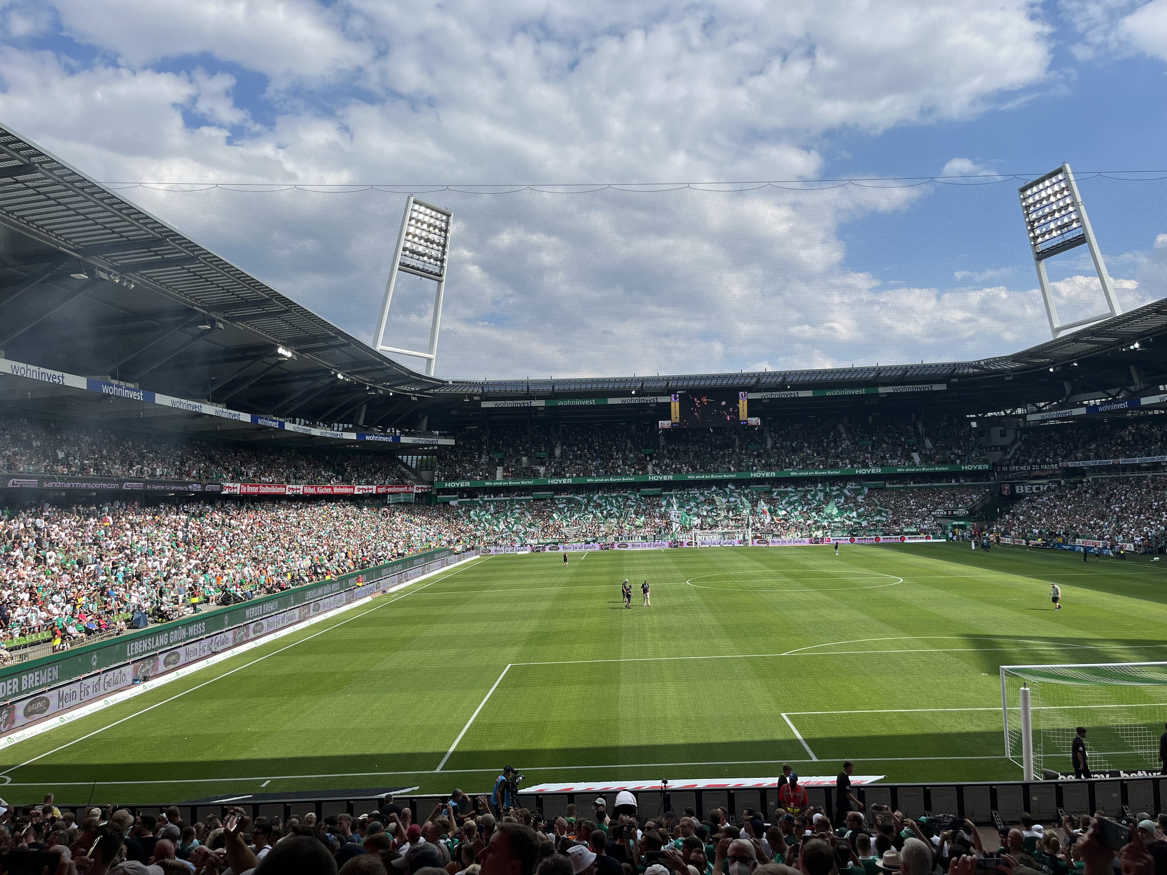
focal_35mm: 26
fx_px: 877
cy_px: 438
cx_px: 584
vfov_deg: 53.1
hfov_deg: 67.3
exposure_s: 1/4854
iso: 50
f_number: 1.6
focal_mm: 5.1
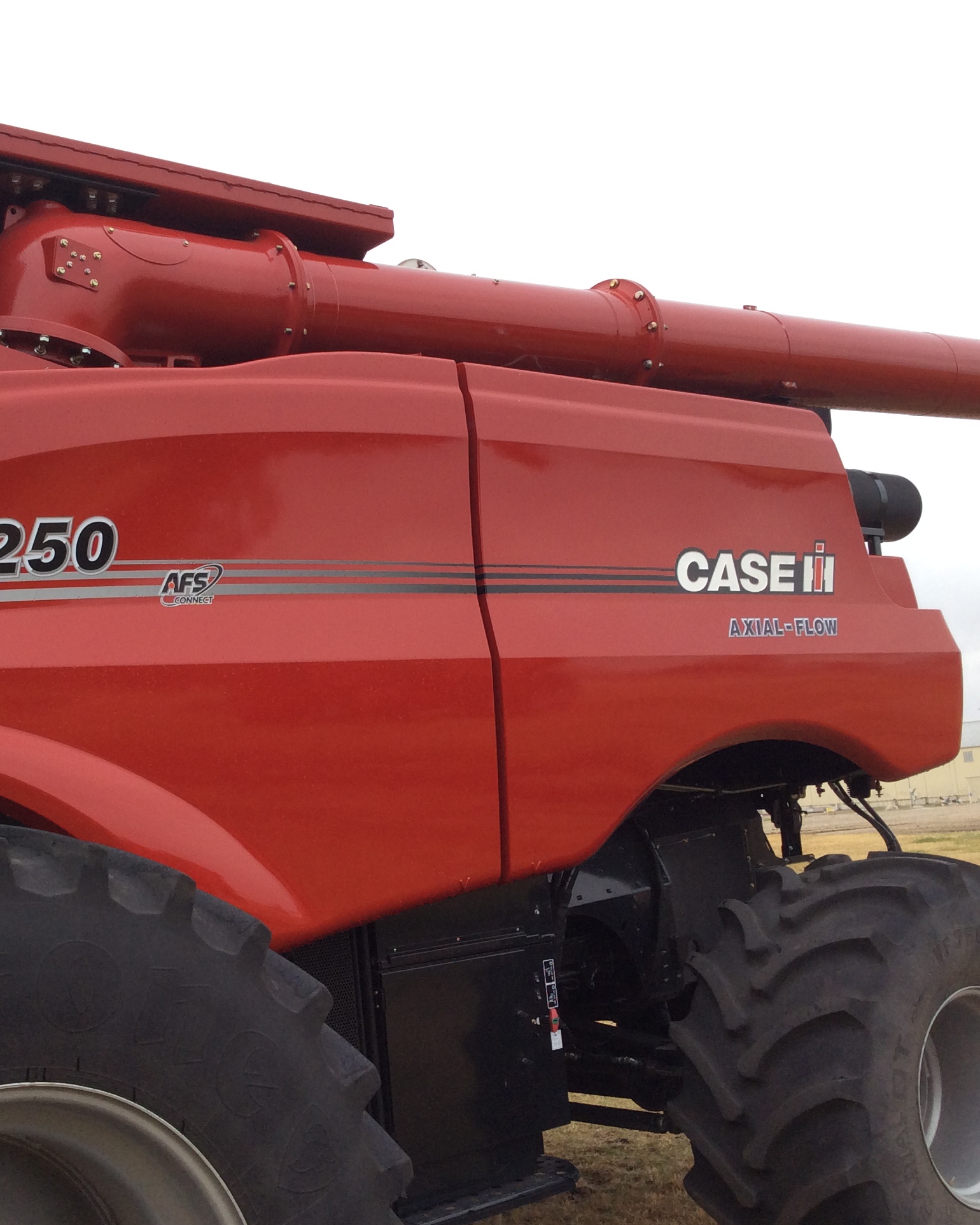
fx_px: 1523
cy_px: 615
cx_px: 297
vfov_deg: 43.8
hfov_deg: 35.2
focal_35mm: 42
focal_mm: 3.3
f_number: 2.4
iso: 32
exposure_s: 1/360
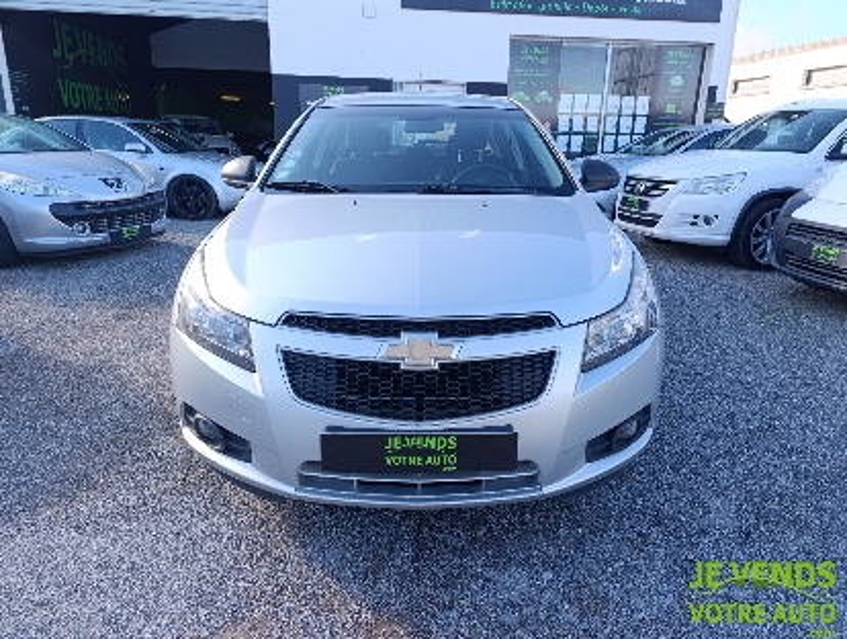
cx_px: 424
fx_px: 564
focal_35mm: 23
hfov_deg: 73.8
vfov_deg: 59.0
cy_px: 320
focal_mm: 6.14
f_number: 1.6
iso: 64
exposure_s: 1/100
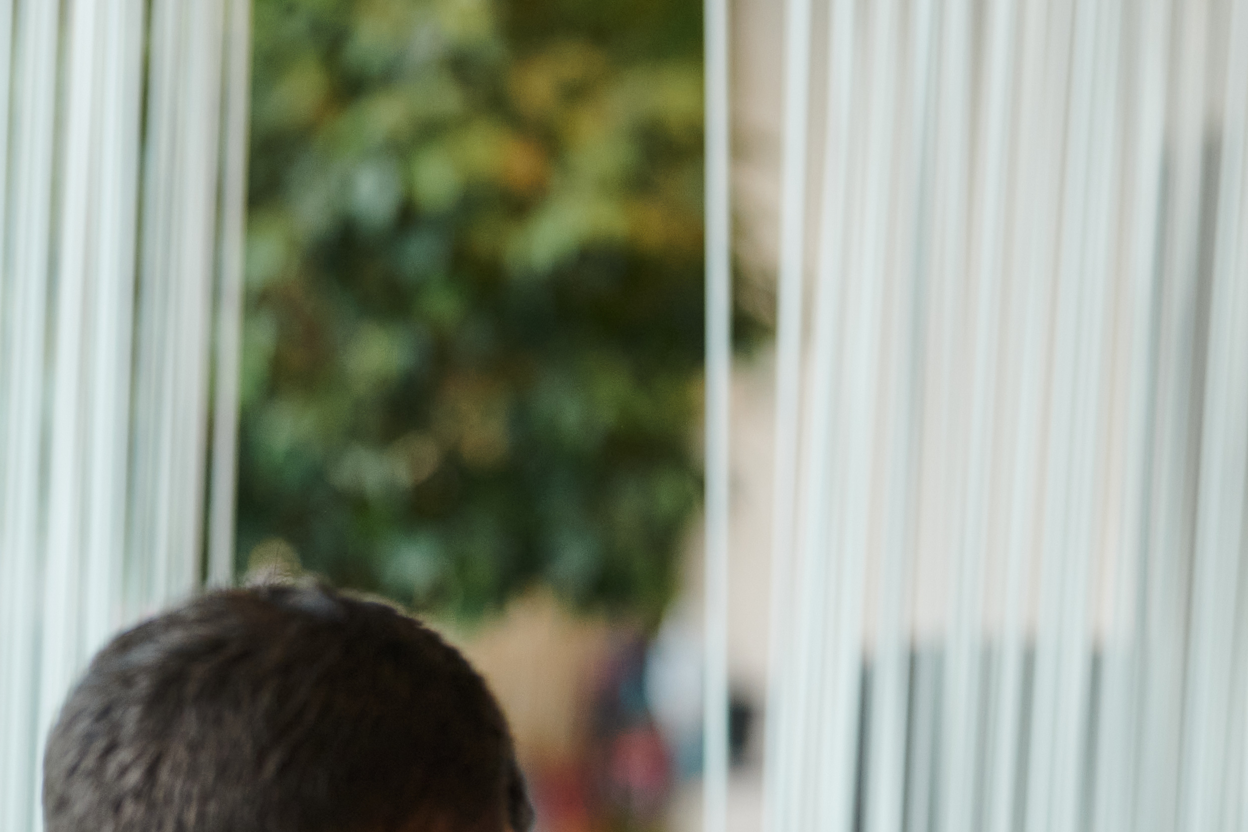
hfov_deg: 7.4
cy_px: 1332
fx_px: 9707
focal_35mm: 280
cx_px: 903
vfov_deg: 4.9
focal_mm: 85
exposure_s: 1/320
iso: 250
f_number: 2.2
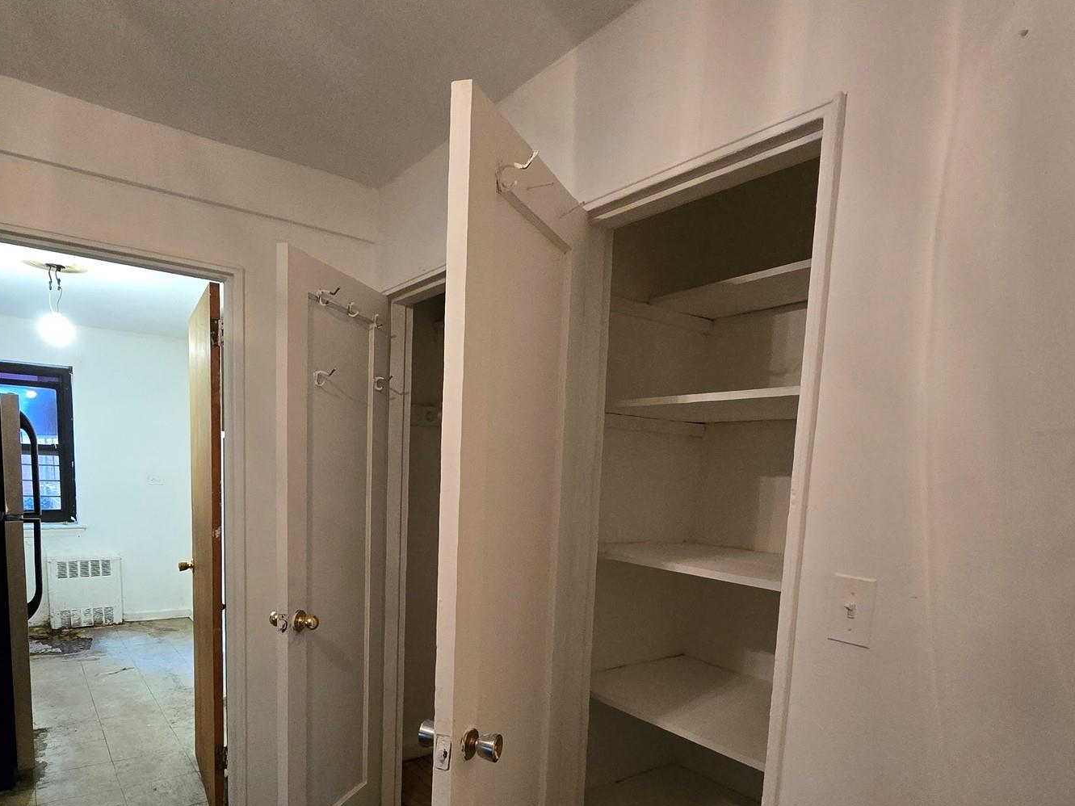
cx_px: 482
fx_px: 621
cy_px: 550
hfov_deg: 81.5
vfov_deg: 63.9
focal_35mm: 20
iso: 1000
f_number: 2.2
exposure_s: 1/60
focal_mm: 2.2
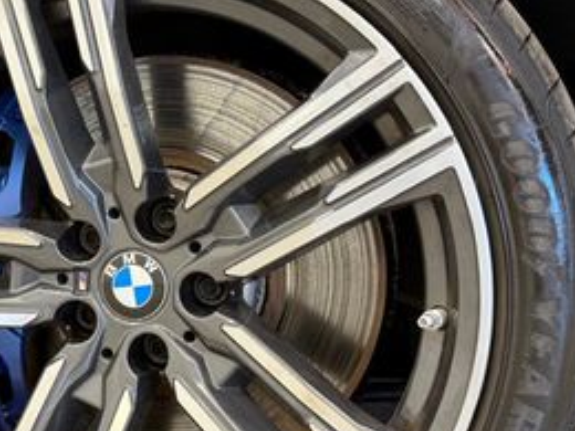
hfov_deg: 31.6
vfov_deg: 24.8
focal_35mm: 59
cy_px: 245
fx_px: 980
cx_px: 88
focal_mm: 6.76
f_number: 1.78
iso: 160
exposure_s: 1/120
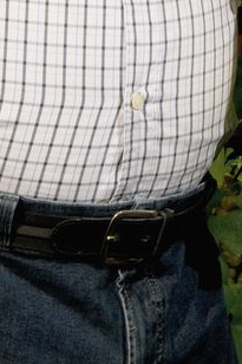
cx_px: 57
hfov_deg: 6.3
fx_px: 2180
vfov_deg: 9.2
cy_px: -209
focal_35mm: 216
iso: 200
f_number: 22
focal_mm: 52
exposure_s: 1/250
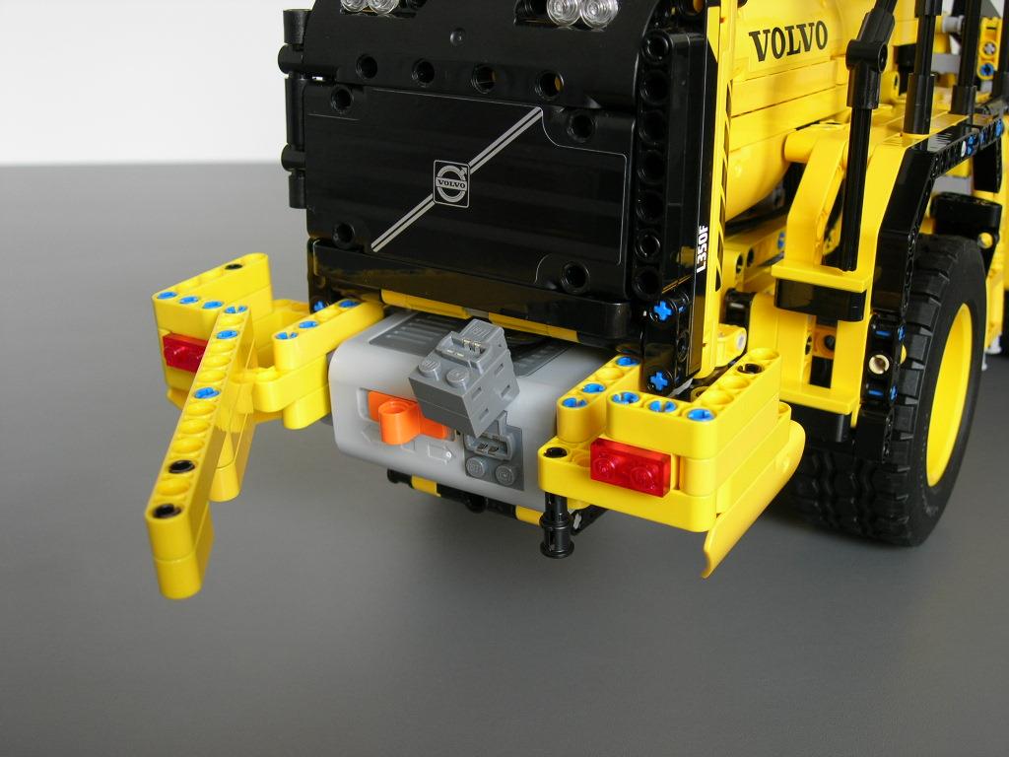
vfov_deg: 35.1
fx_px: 1195
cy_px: 378
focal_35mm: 41
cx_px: 504
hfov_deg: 45.8
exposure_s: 1/47.3
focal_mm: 8.5
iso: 64
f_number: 2.9
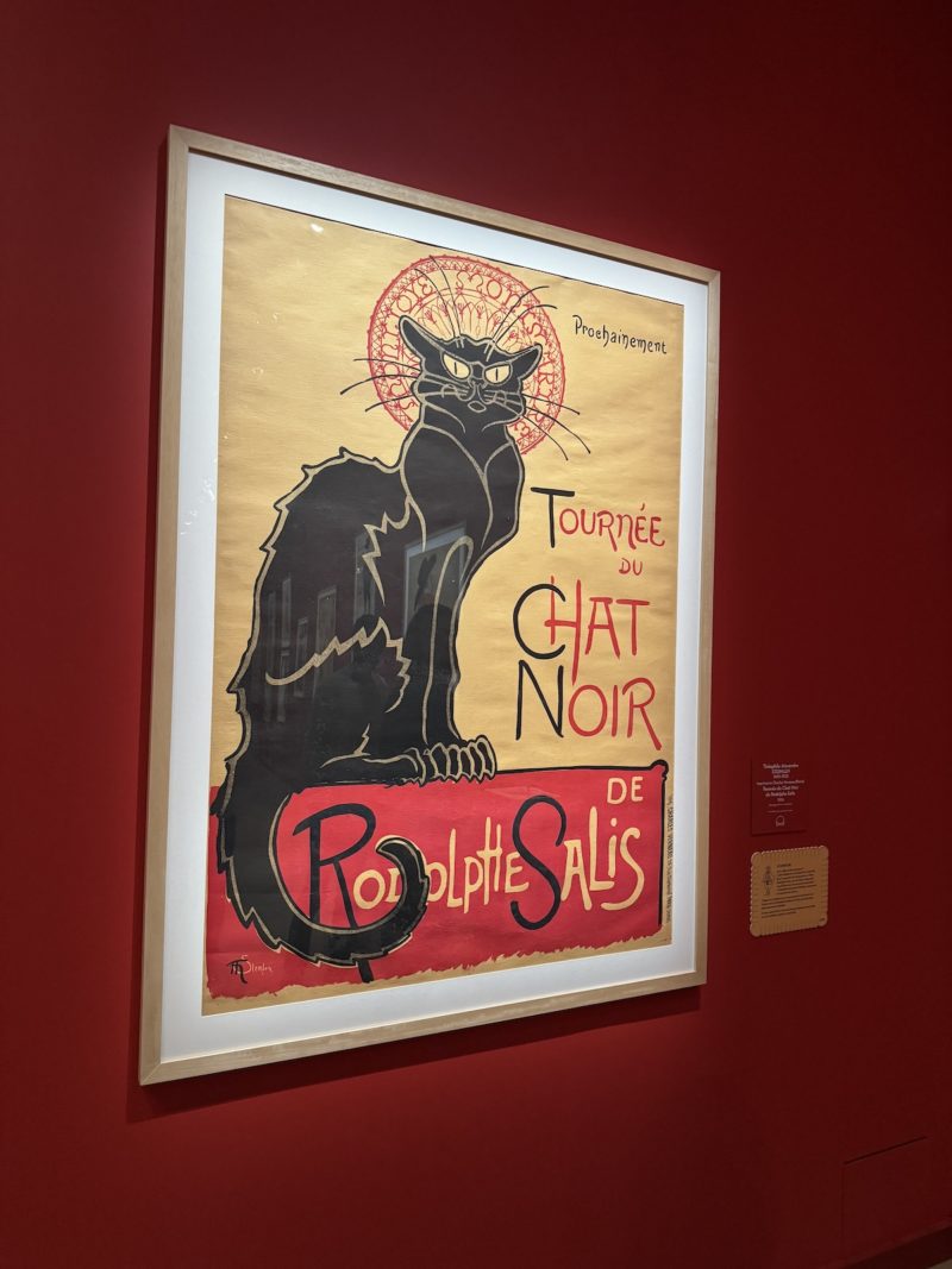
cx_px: 476
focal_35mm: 24
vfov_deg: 71.6
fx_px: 880
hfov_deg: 56.8
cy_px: 634
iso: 640
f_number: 1.78
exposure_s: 1/33
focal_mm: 6.76
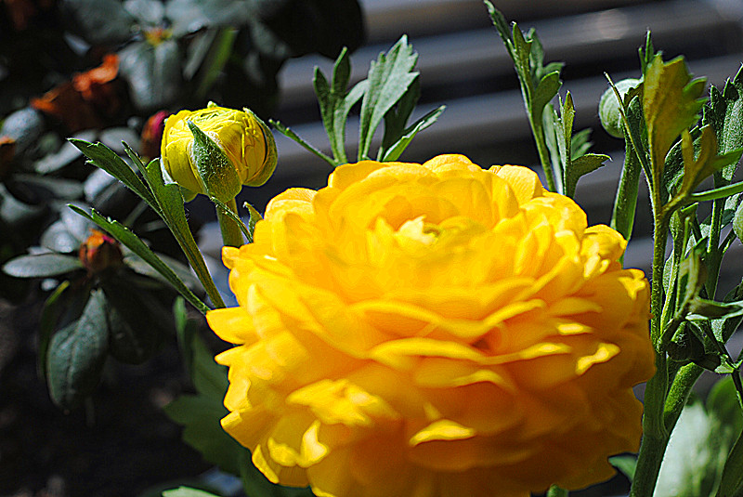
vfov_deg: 18.2
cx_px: 372
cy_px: 248
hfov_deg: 27.0
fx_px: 1549
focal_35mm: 75
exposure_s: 1/640
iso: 100
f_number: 5
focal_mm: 50
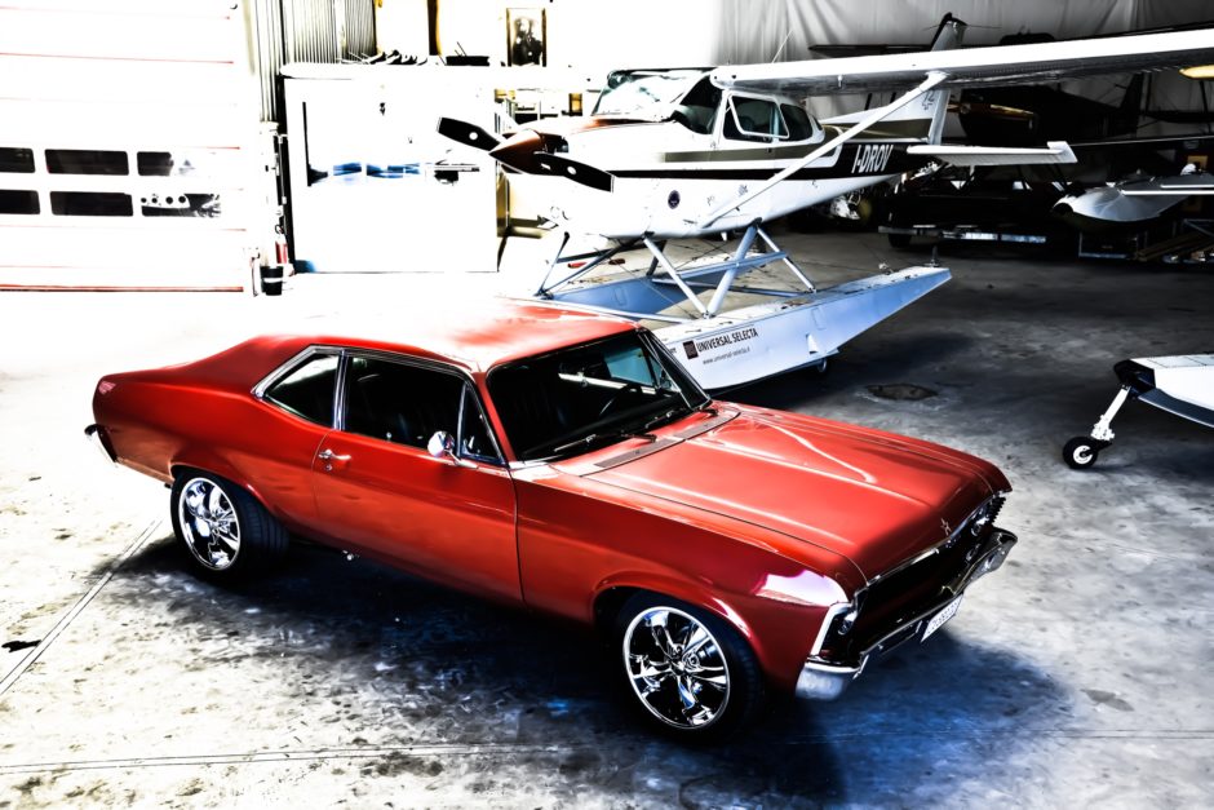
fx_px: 1282
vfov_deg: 35.1
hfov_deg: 50.7
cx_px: 607
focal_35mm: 38
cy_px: 405
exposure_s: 1/30
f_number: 8
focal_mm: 38
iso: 400
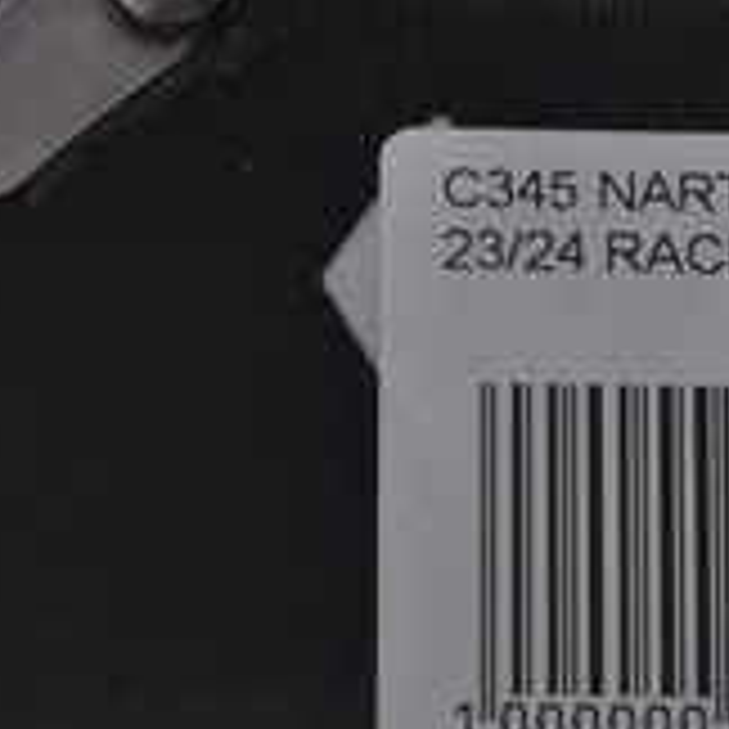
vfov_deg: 4.7
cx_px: 904
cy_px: 448
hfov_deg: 4.7
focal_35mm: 372
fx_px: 8868
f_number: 9.5
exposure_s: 1/125
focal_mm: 105
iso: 3200
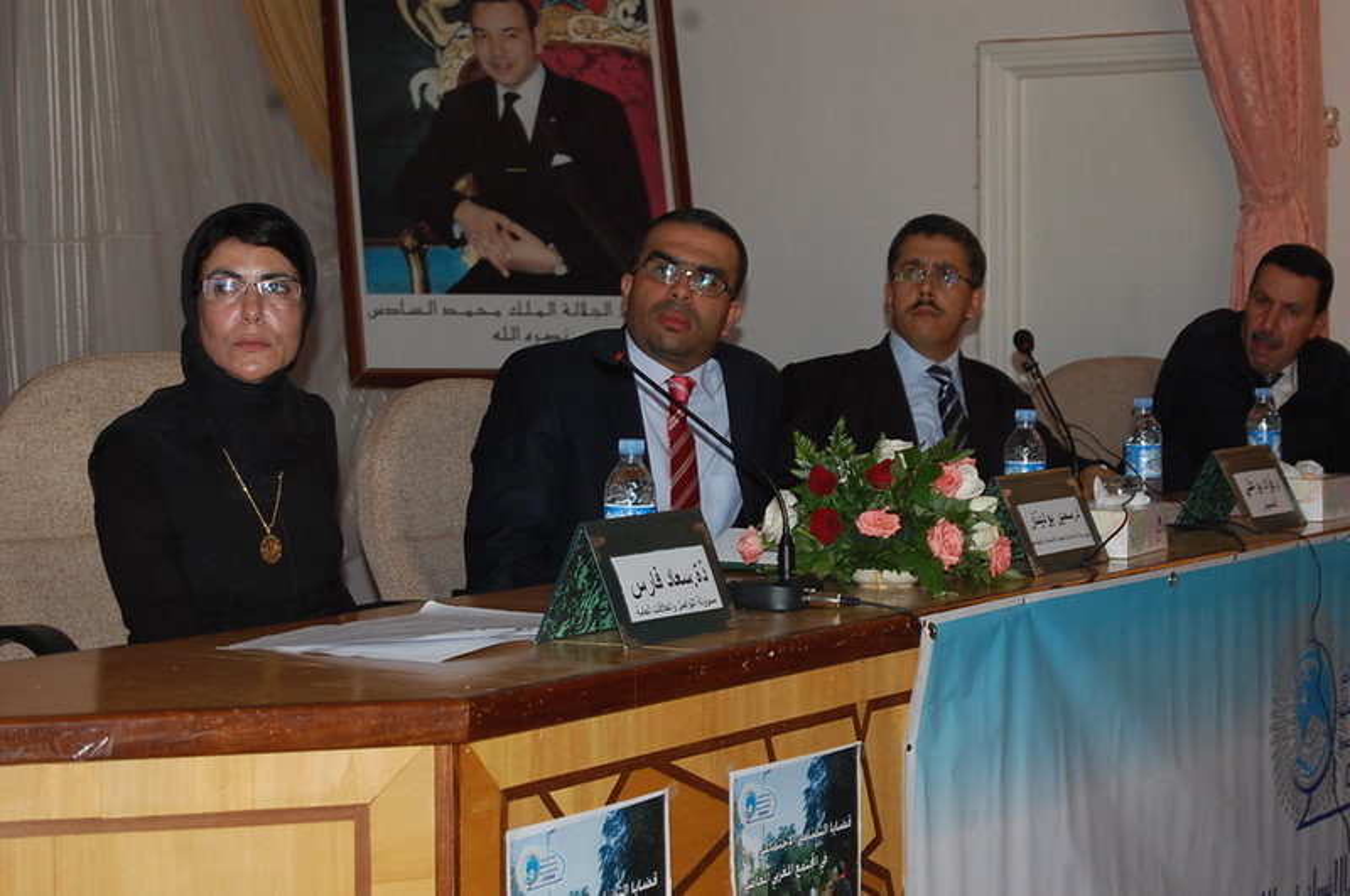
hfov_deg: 24.7
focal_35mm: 82
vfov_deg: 16.5
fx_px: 3089
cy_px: 448
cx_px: 675
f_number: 5.6
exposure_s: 1/60
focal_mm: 55
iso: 400
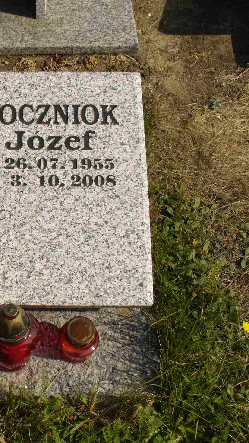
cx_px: 2
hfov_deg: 21.5
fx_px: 634
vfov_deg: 38.5
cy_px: 221
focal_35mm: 54
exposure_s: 1/500
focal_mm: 6.1
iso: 80
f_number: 5.6
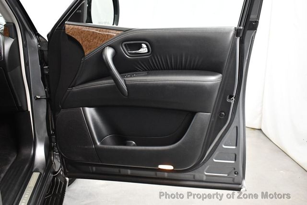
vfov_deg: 36.9
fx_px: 307
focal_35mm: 36
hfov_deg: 53.1
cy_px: 102
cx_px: 154
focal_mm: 18
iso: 3200
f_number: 3.5
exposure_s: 1/60
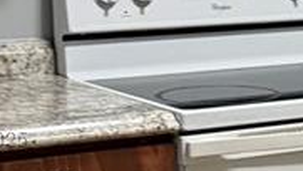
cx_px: 472
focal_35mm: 173
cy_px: 139
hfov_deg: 11.8
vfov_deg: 7.0
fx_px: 1391
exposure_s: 1/60
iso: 320
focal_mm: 6.76
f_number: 1.78
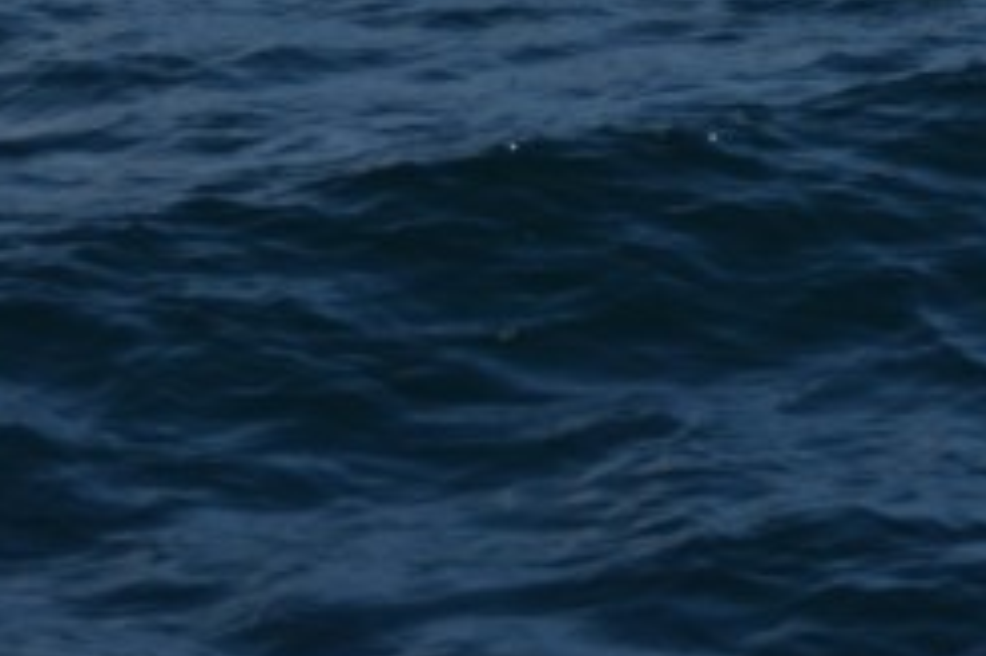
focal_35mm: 364
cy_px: -781
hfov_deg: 5.7
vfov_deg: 3.7
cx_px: 720
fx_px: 9968
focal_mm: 55
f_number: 4
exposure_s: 1/4000
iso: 200
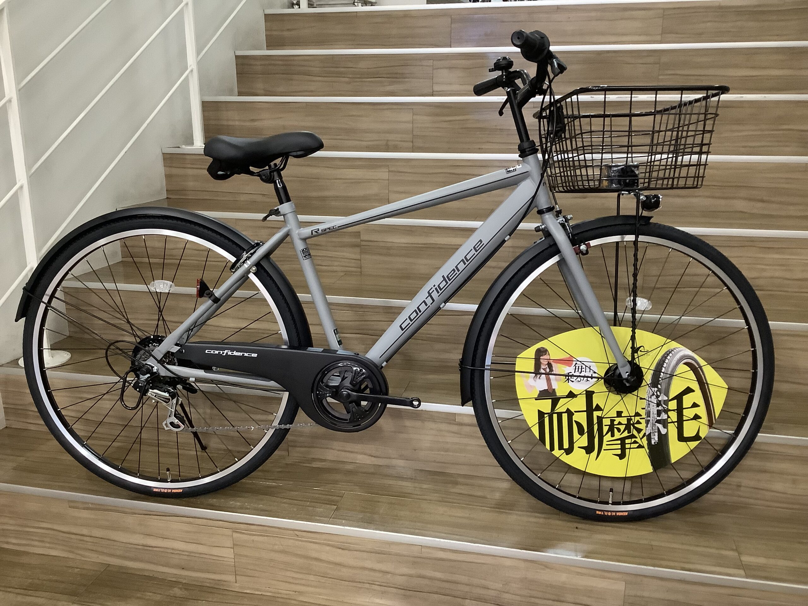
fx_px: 724
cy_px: 303
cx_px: 404
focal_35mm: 31
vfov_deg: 45.4
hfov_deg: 58.4
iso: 320
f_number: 2.4
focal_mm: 3.3
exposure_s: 1/30
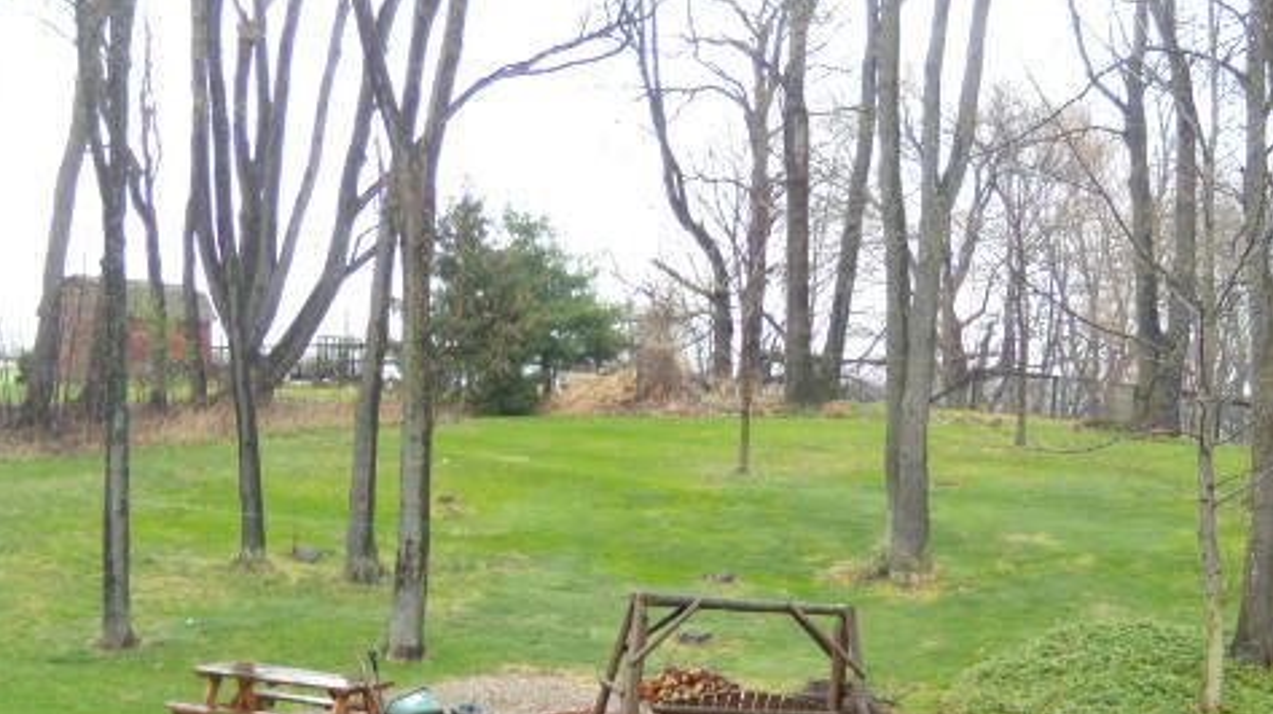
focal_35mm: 53
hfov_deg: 39.2
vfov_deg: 22.4
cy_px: 531
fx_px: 1788
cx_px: 679
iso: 100
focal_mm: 6.4
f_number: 3.6
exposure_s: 1/60
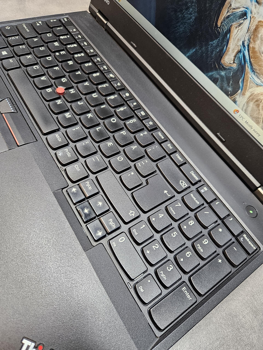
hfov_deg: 58.9
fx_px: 233
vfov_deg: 73.9
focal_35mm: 23
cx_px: 132
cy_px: 175
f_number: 1.8
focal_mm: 5.4
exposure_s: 1/100
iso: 320
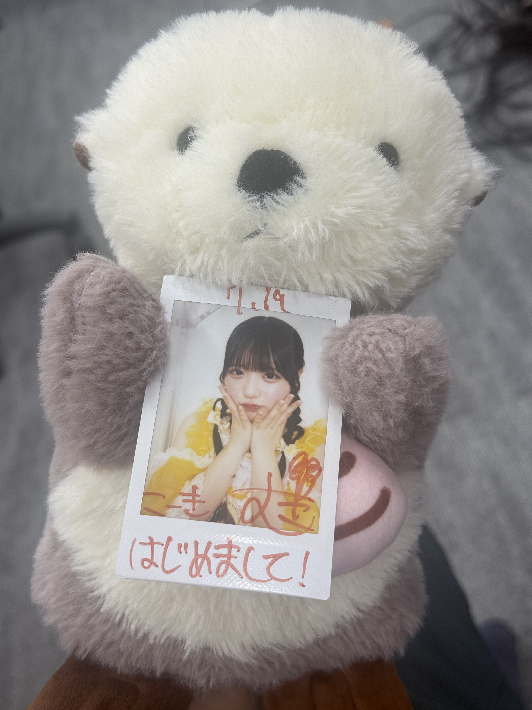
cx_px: 266
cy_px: 355
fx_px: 984
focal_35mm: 48
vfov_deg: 39.7
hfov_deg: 30.3
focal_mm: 6.76
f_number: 1.78
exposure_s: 1/120
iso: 50
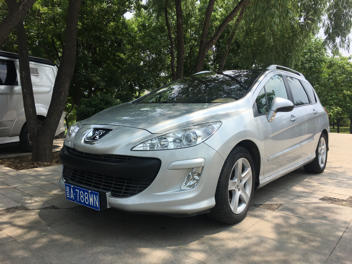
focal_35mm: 29
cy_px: 132
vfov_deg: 48.2
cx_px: 176
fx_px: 295
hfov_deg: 61.7
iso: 25
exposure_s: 1/1570
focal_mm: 4.15
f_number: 2.2
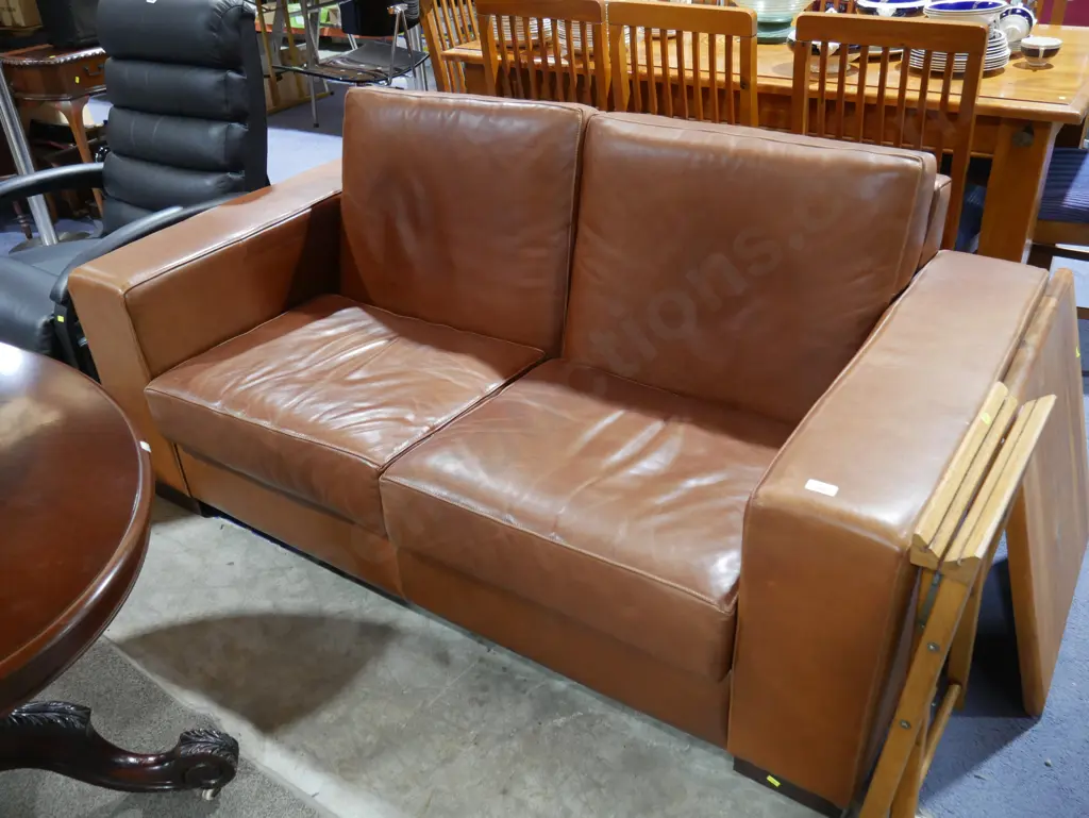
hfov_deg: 63.4
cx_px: 544
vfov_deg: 49.8
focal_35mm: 28
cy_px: 409
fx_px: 881
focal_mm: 14
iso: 1000
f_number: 3.5
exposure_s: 1/60
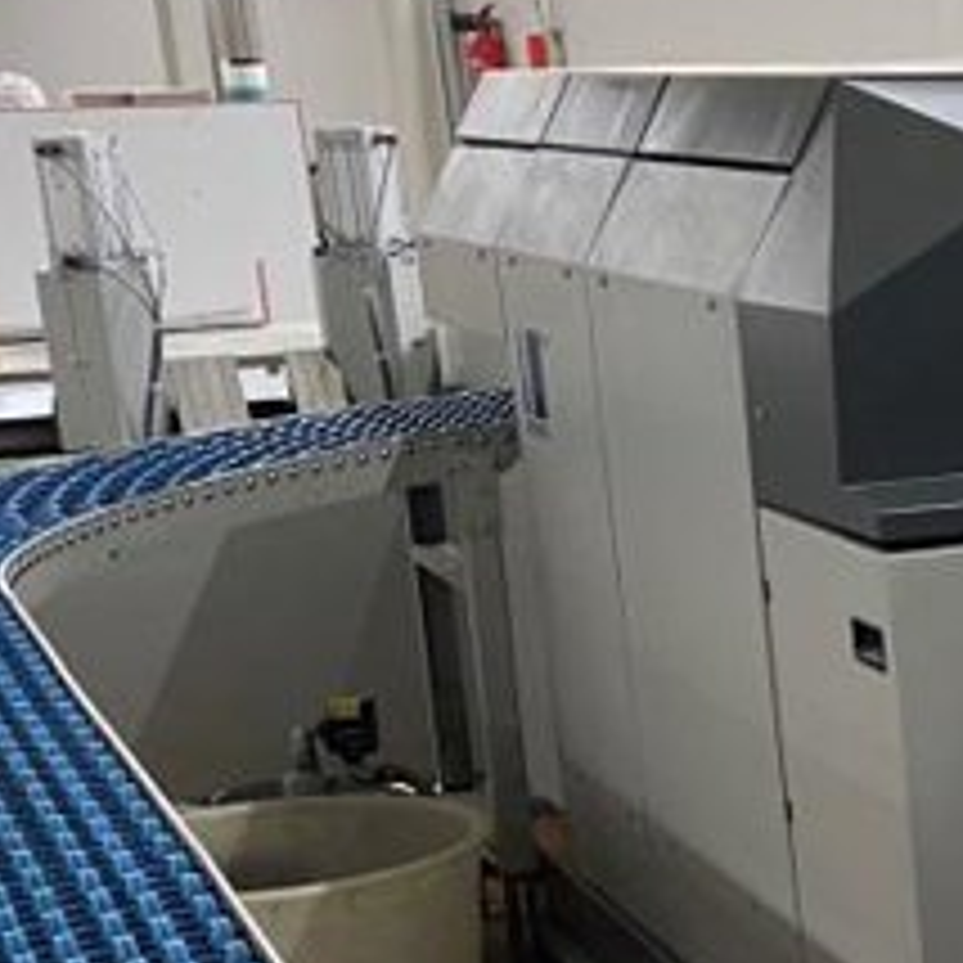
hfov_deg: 16.3
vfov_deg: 17.9
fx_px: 2990
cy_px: 920
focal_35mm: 95
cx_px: 1552
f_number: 1.6
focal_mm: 4.2
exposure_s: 1/50
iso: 80
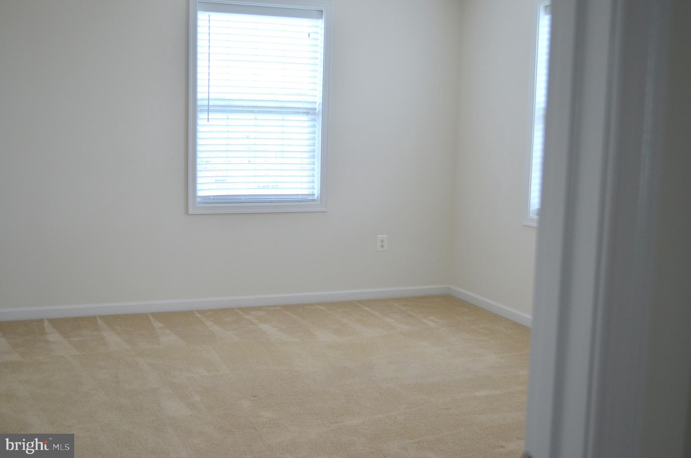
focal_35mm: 44
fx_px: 833
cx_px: 346
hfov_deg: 45.0
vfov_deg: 30.7
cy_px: 229
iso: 400
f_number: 4.5
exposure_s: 1/80
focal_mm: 29
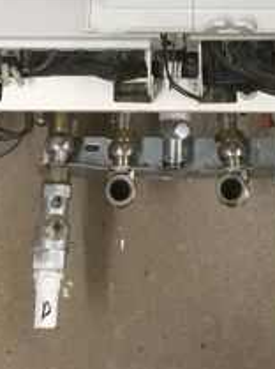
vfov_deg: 19.3
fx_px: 946
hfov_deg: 16.5
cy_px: -184
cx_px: 187
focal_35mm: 89
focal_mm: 4.15
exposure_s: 1/33
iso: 160
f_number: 2.2
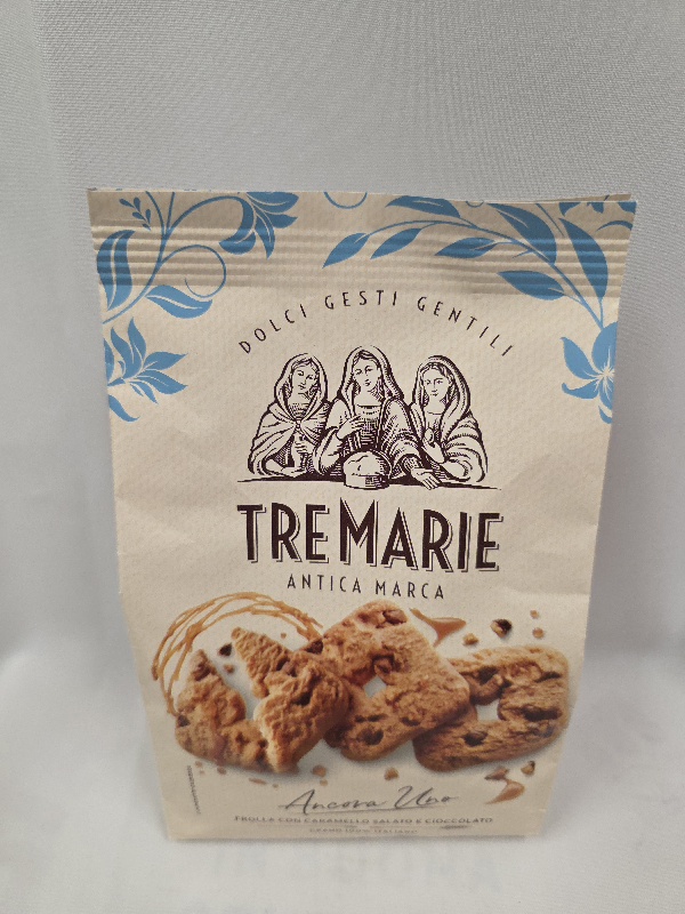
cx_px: 342
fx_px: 607
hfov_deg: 58.9
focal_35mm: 23
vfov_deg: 73.9
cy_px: 457
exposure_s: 1/101
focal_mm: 6.3
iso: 400
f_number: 1.7
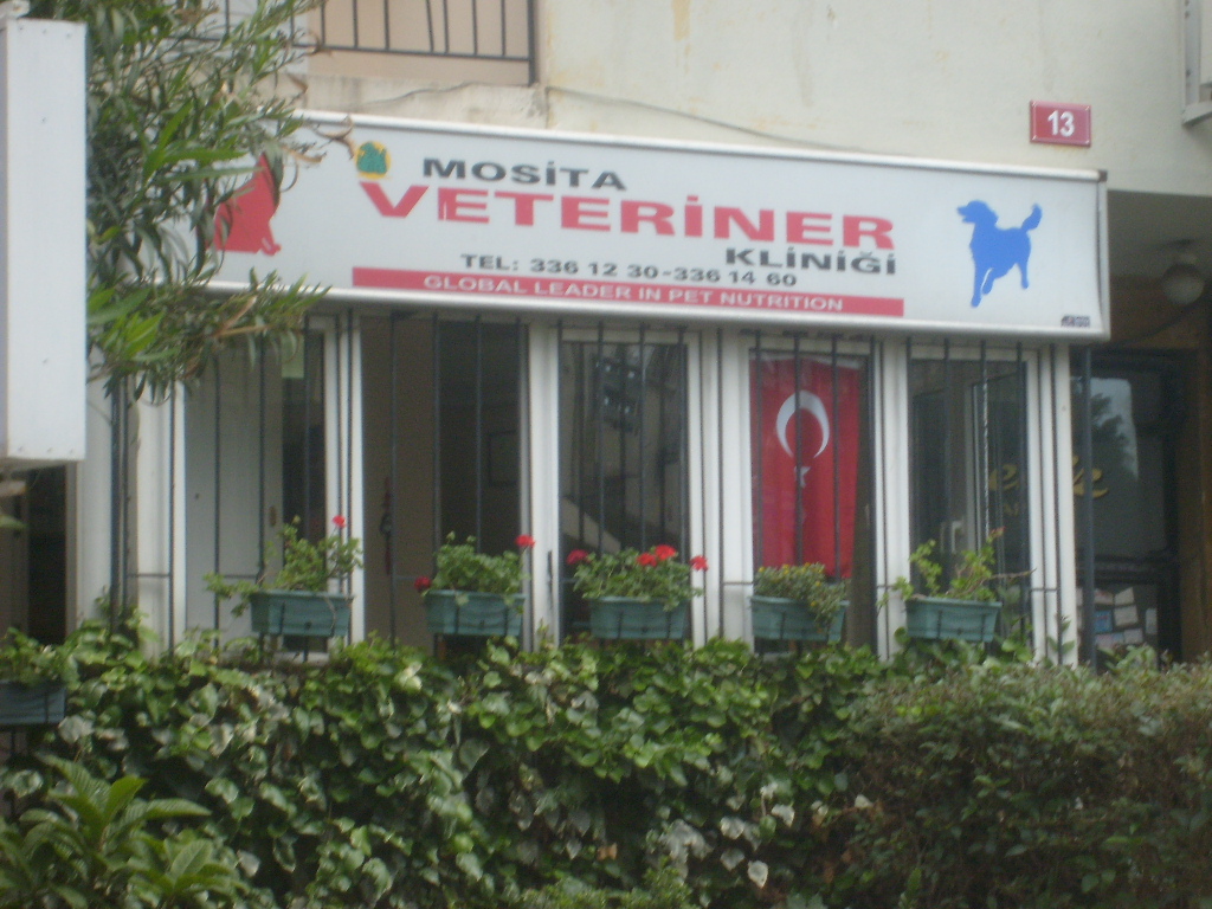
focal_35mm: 106
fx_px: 3711
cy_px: 454
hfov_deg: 18.5
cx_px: 606
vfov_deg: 14.0
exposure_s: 1/180
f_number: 4.9
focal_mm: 17.4
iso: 100
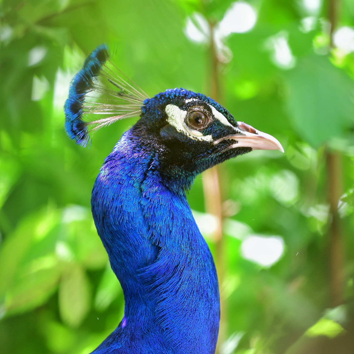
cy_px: 232
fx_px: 4431
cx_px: 177
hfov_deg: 4.6
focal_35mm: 383
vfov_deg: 4.6
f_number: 4.5
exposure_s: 1/80
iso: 320
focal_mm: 200
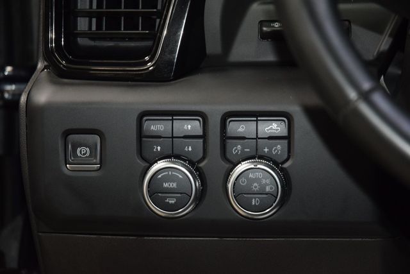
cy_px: 137
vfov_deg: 13.0
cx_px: 205
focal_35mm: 105
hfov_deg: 19.5
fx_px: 1196
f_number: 4.5
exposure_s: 1/50
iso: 2000
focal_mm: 70
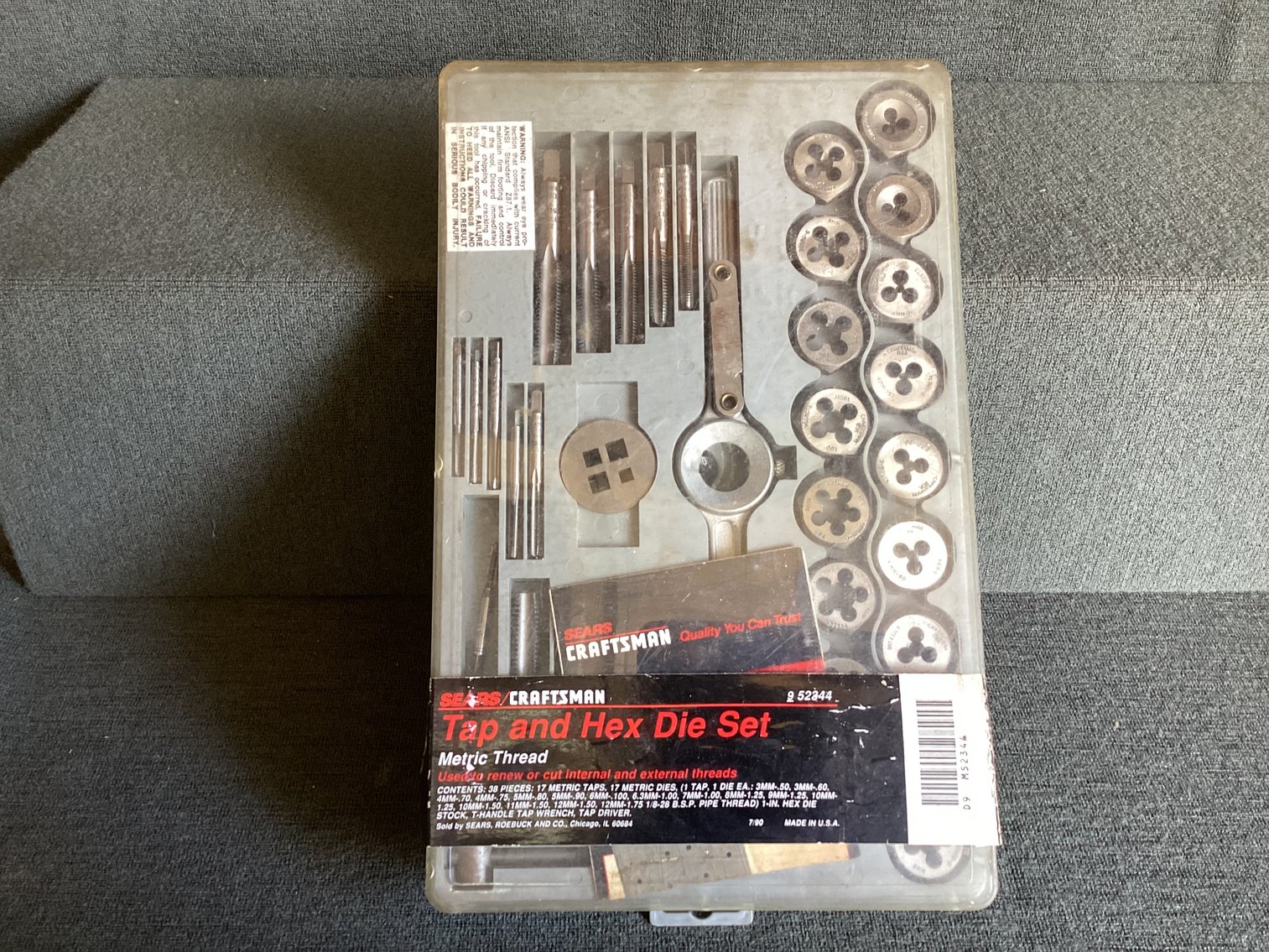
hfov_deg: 58.3
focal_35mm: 31
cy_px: 476
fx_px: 1137
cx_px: 634
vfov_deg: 45.4
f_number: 2.4
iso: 100
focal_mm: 3.3
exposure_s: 1/50
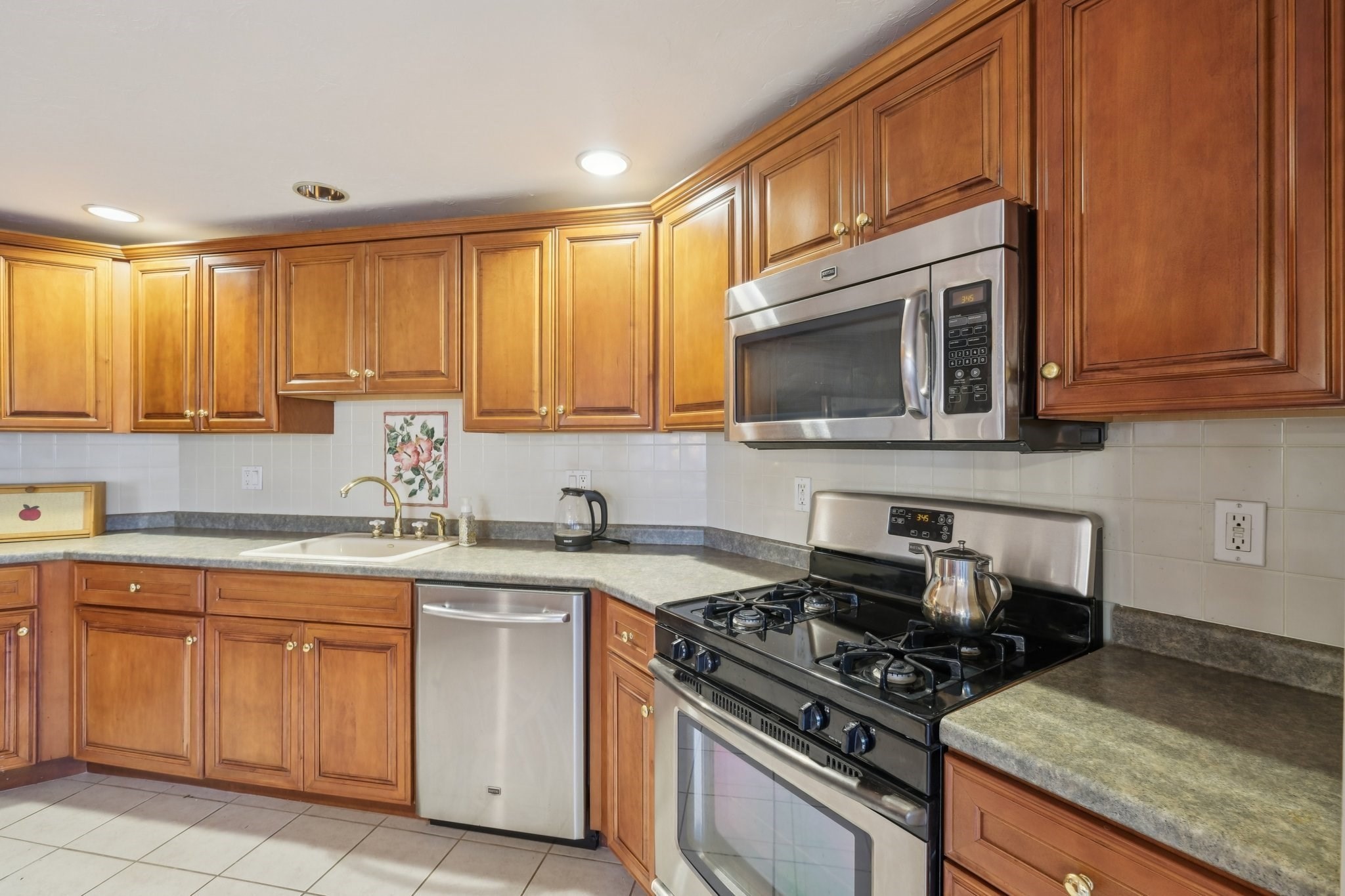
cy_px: 448
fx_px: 560
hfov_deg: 100.4
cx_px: 672
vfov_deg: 77.3
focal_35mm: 15
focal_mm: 10
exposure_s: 1/2
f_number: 5.6
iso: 400
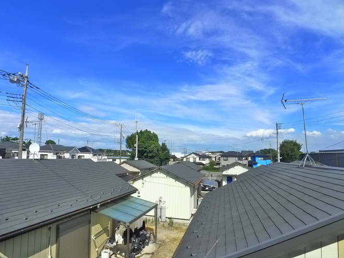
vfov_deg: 54.9
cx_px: 169
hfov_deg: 69.4
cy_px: 133
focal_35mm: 25
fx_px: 248
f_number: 4
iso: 400
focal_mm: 5.1
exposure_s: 1/800
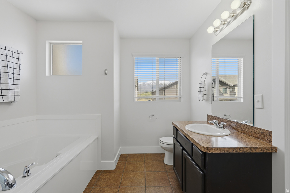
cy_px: 96
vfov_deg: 73.7
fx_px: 129
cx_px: 145
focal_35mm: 16
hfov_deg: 96.8
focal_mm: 16
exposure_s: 1/1250
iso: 250
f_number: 9
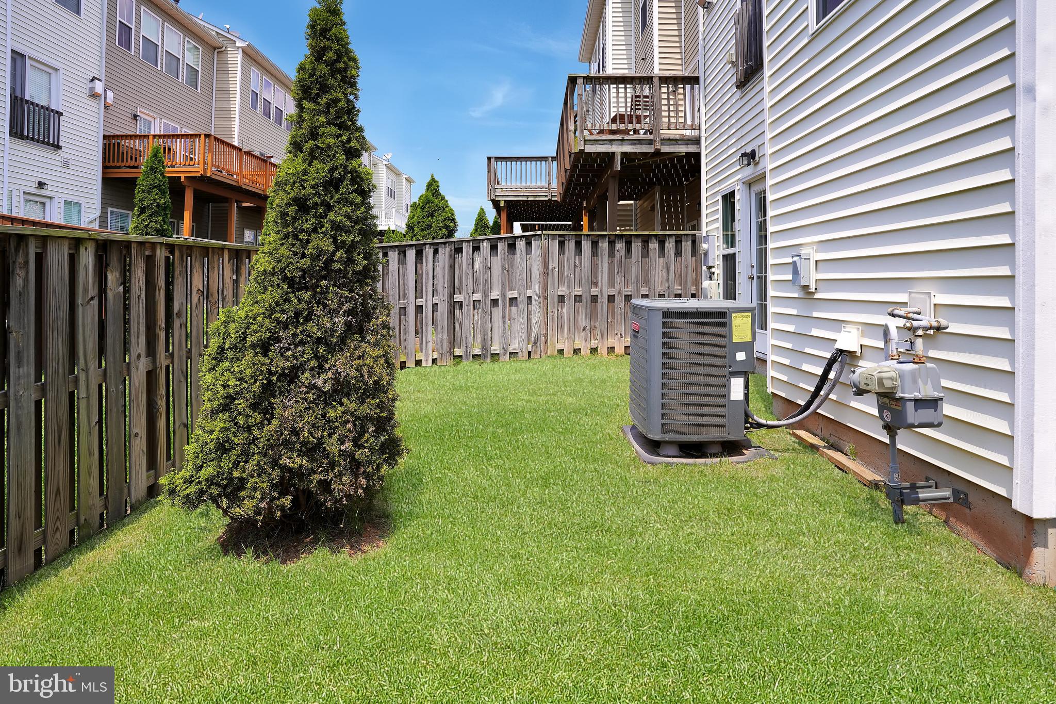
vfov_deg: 70.4
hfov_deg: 93.3
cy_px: 352
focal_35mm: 17
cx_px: 528
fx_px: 499
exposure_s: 1/125
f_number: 9
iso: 100
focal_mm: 17
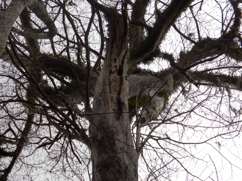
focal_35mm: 110
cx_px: 121
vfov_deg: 13.5
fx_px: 769
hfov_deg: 17.9
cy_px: 90
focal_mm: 19.7
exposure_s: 1/160
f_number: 4.8
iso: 125
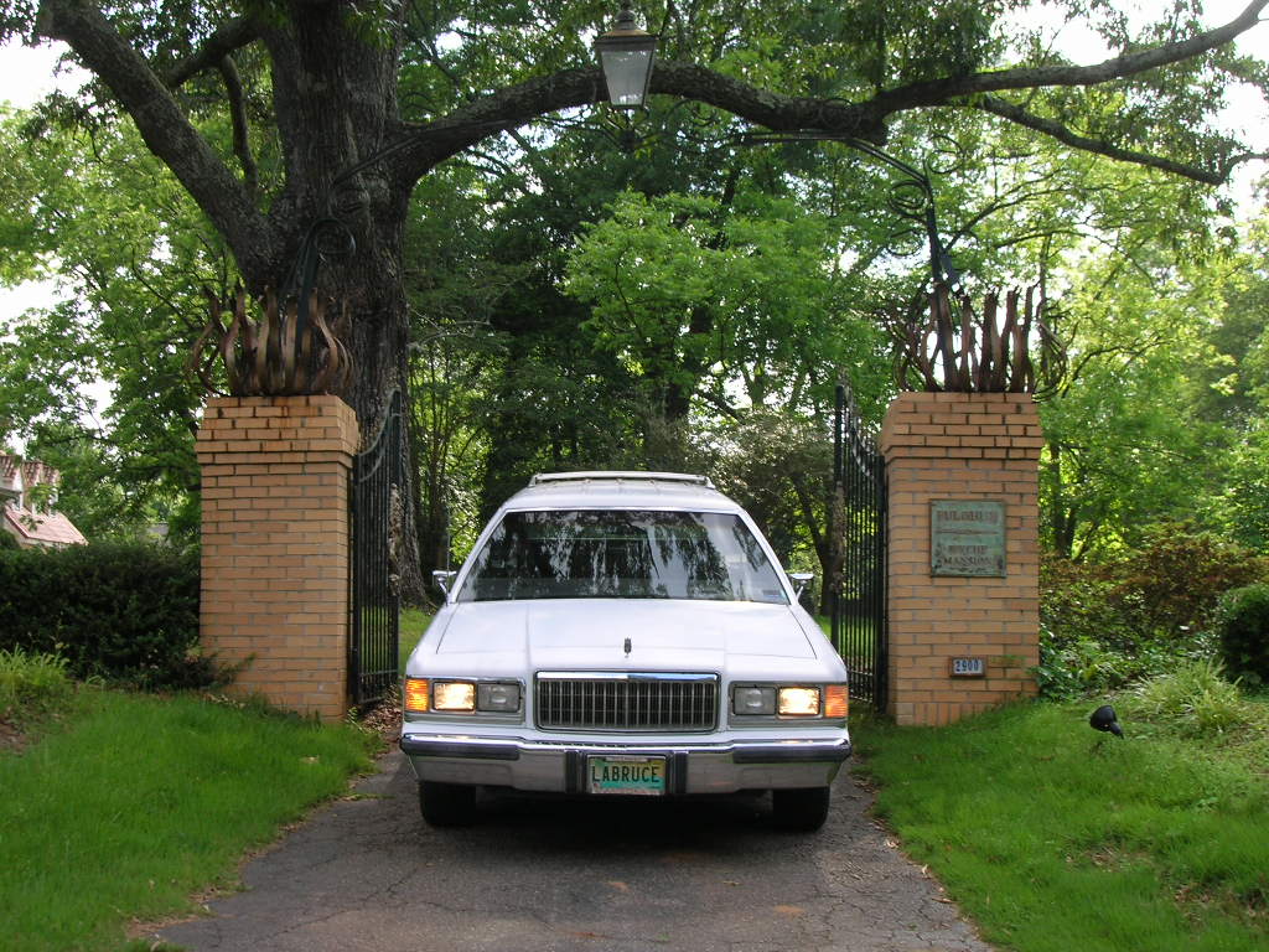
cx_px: 634
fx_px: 1686
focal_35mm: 46
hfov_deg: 41.2
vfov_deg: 31.5
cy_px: 476
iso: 50
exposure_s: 1/94
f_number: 5.4
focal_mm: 7.7
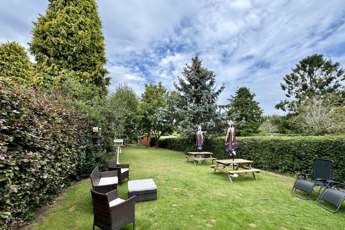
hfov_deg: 100.4
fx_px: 144
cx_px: 176
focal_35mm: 15
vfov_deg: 77.1
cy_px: 128
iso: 40
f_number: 2.2
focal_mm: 2.22
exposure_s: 1/573
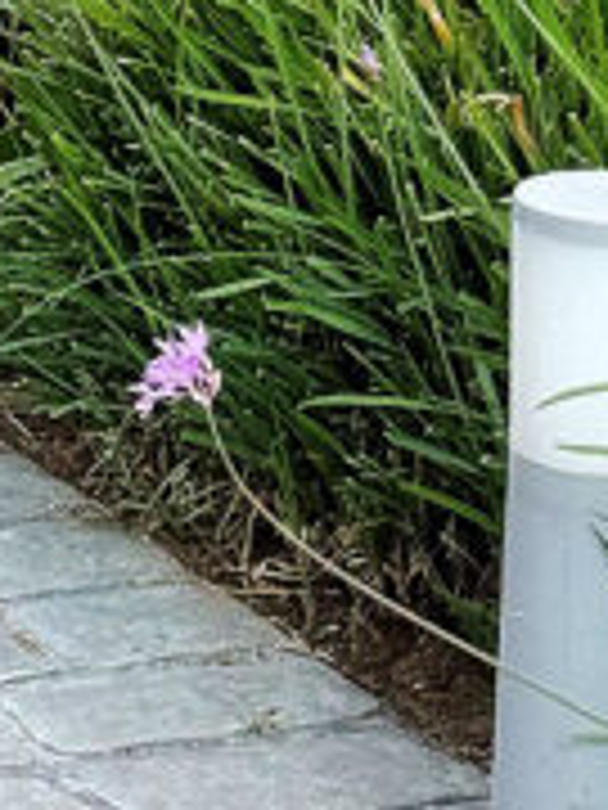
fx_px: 6393
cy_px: -738
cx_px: -306
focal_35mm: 273
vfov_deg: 7.0
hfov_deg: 5.4
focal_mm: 6.76
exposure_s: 1/685
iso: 64
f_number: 1.78
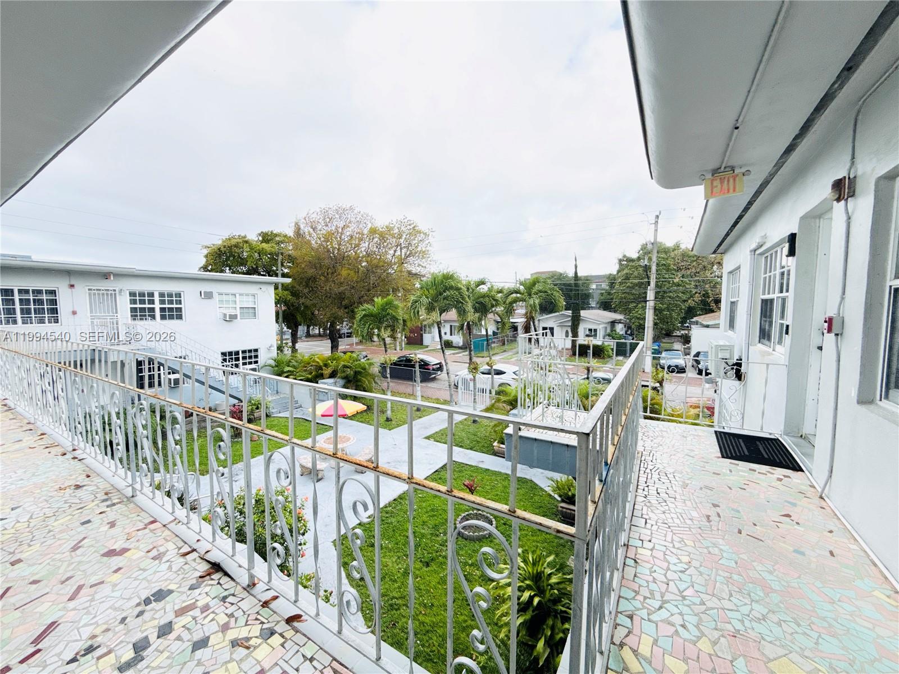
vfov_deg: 85.7
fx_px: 364
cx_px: 450
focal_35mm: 14
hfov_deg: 102.1
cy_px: 337
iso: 50
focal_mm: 2.22
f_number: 2.2
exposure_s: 1/1145
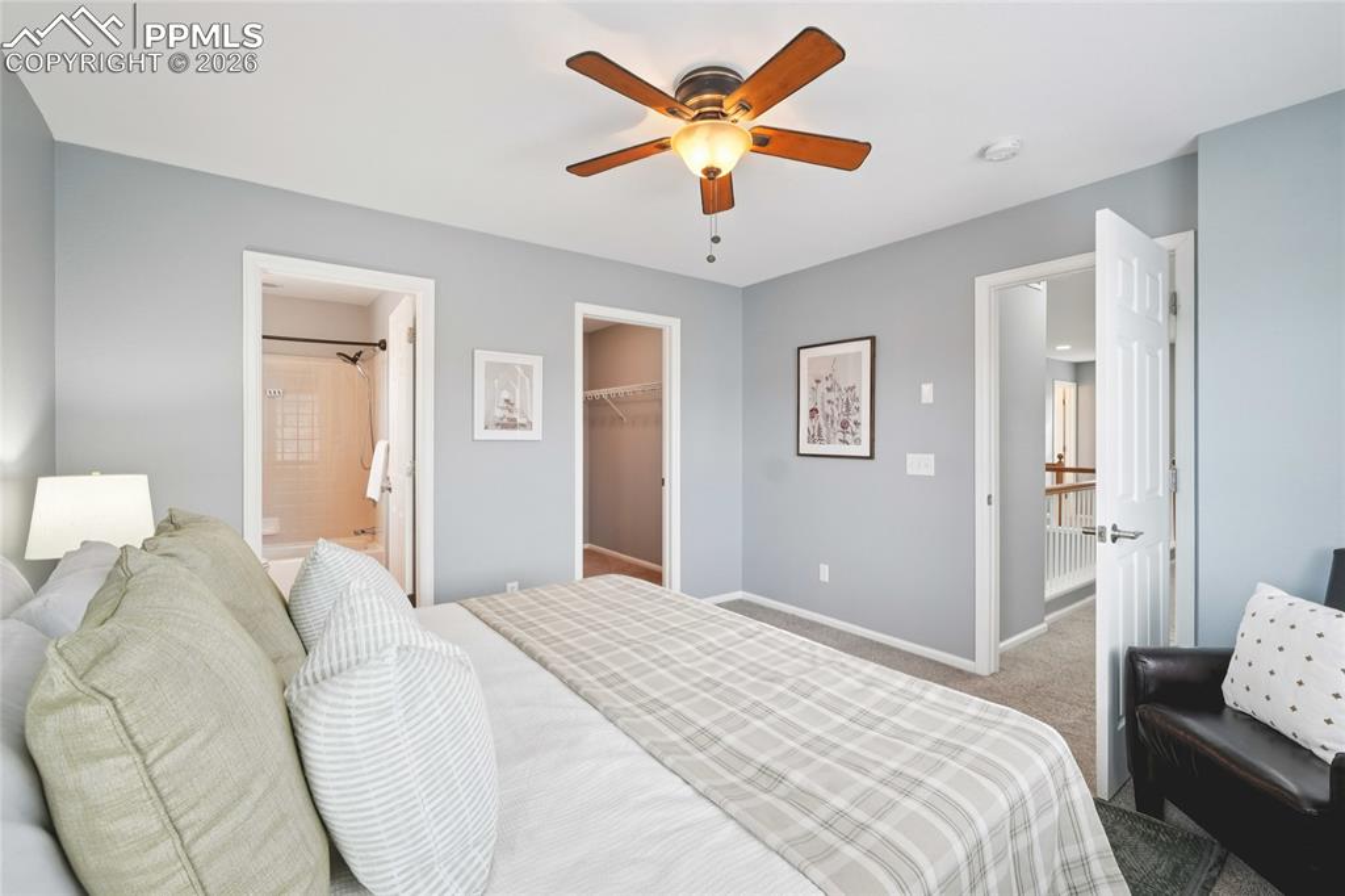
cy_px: 448
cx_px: 672
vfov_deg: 77.3
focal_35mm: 15
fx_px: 560
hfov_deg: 100.4
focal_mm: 10
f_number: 8
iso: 800
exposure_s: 1/8
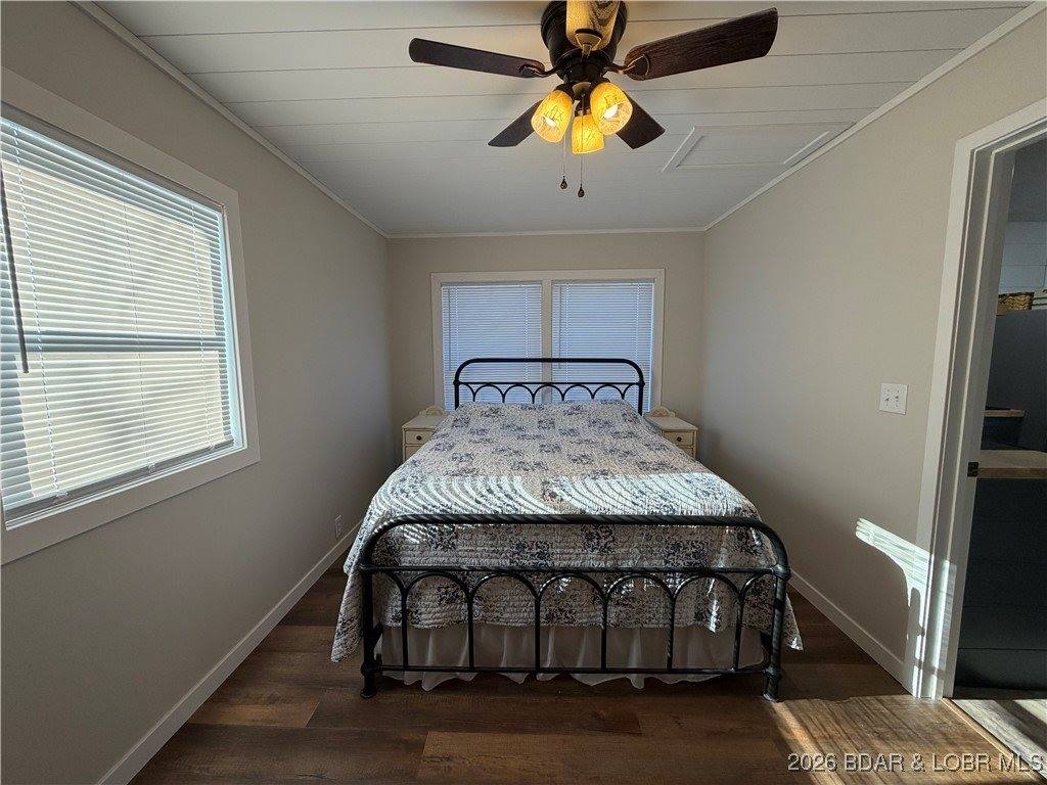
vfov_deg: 85.7
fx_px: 423
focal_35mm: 14
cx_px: 524
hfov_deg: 102.1
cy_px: 392
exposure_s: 1/120
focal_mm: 2.22
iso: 160
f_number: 2.2
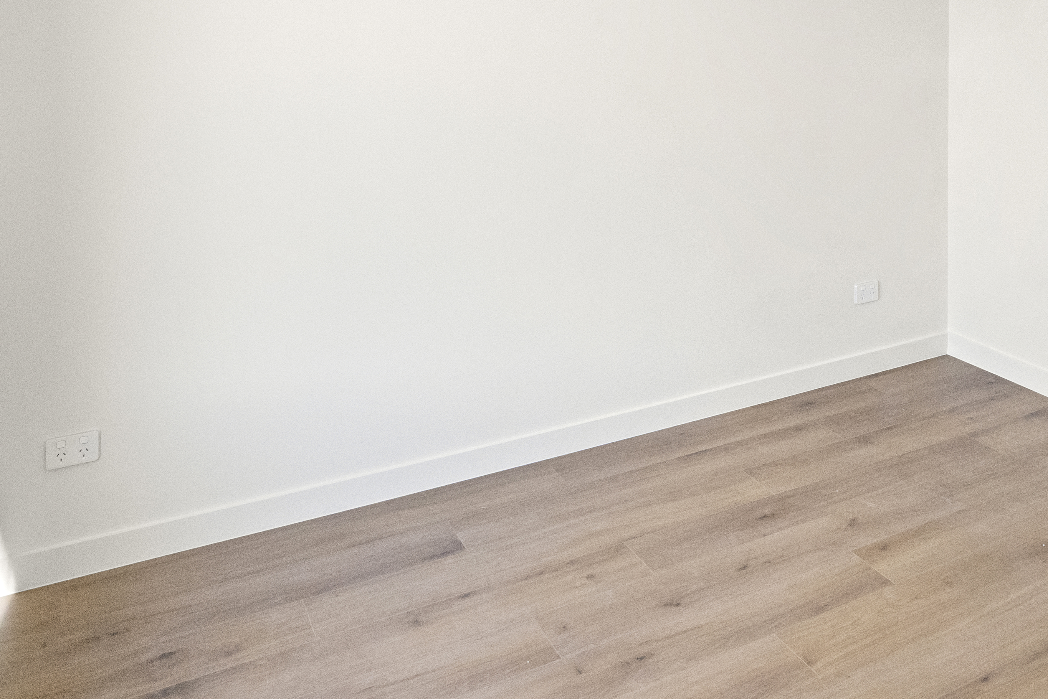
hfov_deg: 52.9
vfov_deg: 36.3
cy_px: 62
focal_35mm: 34
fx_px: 990
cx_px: 804
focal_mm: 14
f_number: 8
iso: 6400
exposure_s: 1/400
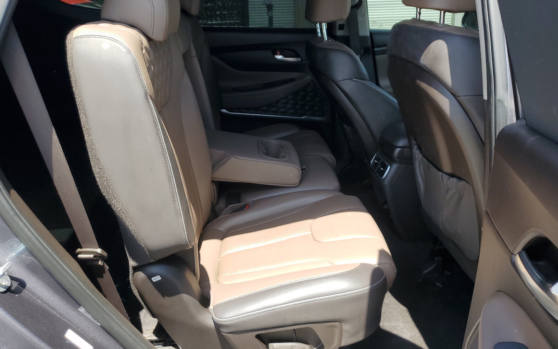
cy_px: 151
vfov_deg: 44.4
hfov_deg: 66.5
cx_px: 279
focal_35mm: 28
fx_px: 426
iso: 50
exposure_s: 1/500
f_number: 1.5
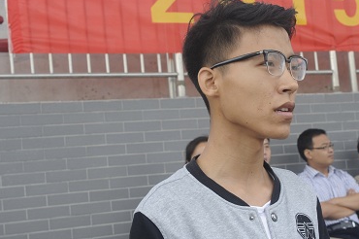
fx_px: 757
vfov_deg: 17.9
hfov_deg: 26.7
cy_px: 120
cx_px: 194
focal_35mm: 76
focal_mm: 44
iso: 250
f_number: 8
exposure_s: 1/80
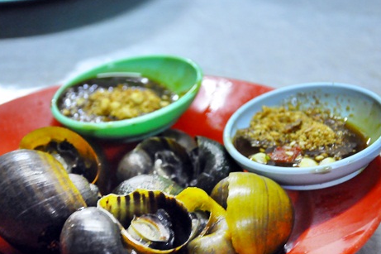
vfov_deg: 10.5
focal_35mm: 131
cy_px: 164
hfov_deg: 15.6
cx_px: 154
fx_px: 1386
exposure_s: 1/13
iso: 3200
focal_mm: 62
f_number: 5.3
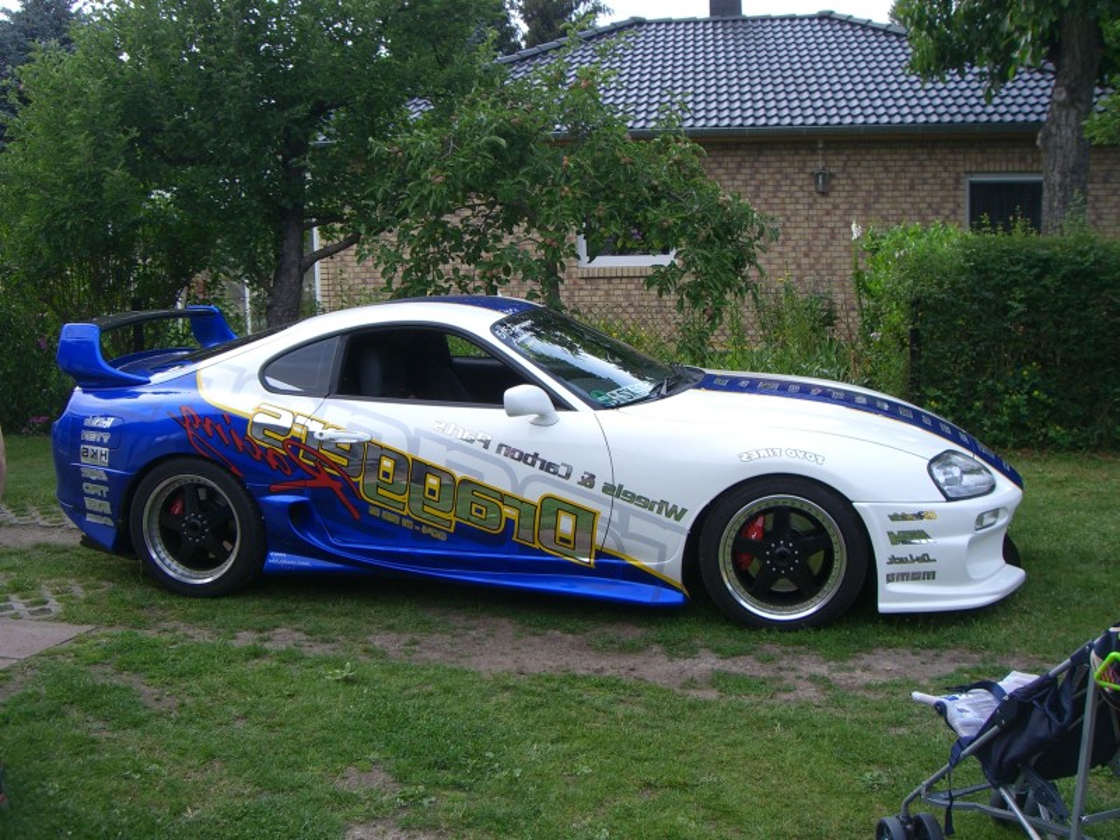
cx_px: 560
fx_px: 1229
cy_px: 420
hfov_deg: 49.0
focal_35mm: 38
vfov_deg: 37.7
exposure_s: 1/160
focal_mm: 6.2
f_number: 4.3
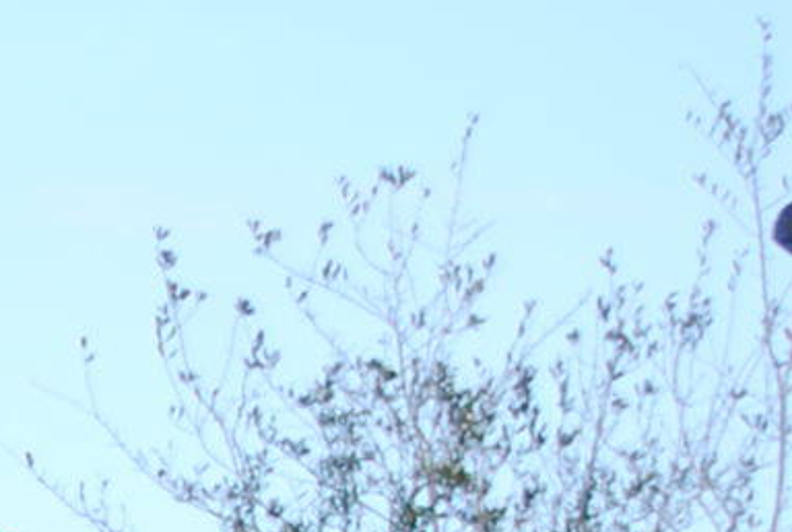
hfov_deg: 3.2
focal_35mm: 622
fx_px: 13711
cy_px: 1291
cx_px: -1912
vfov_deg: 2.2
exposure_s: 1/200
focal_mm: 55
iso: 100
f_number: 7.1
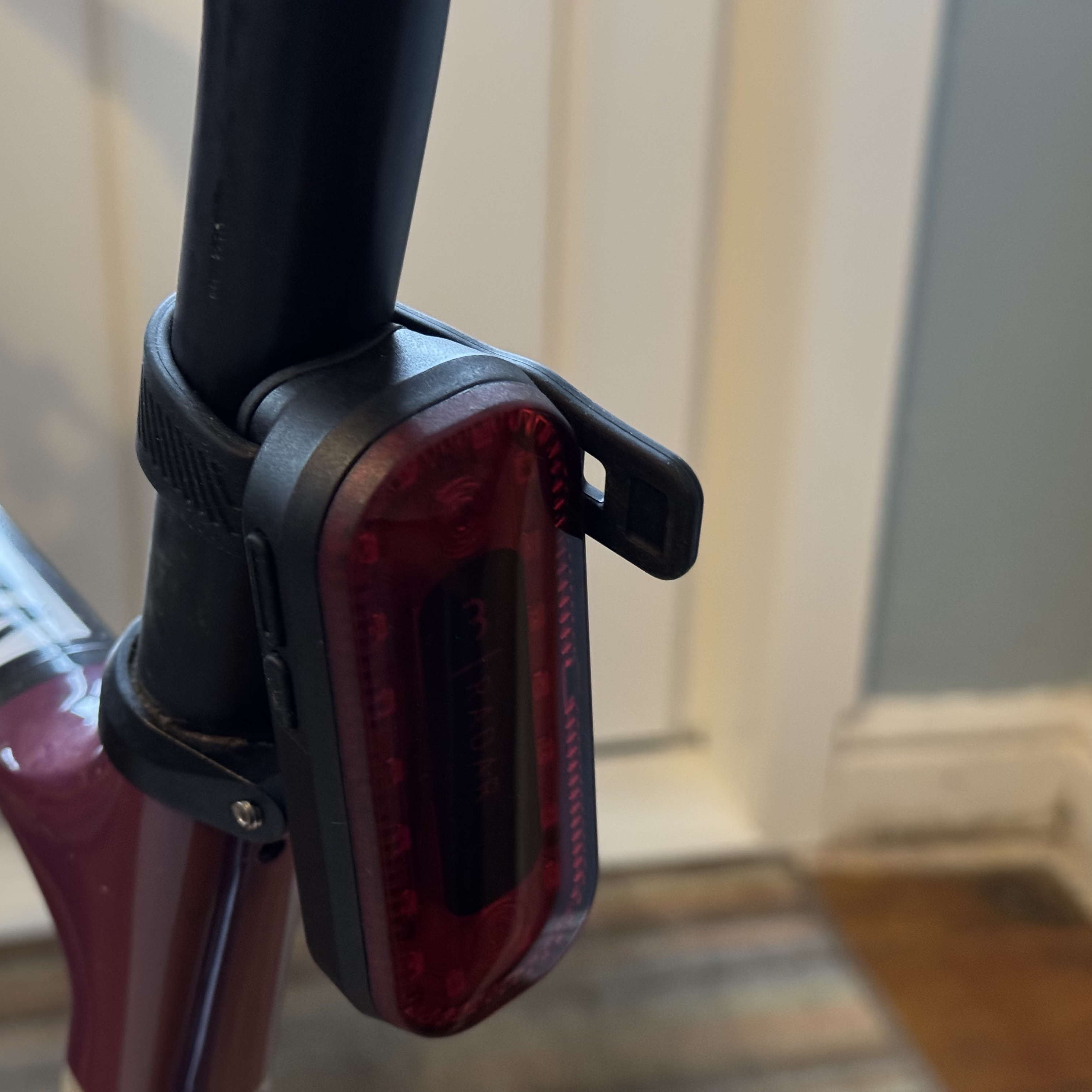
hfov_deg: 30.0
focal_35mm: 57
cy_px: 544
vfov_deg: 30.0
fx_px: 2034
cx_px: 523
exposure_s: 1/31
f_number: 1.78
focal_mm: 6.76
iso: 500
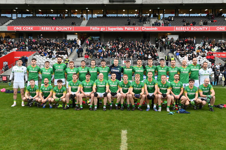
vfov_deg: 35.9
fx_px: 232
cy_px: 72
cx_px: 114
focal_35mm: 37
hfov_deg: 51.9
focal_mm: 35
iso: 4000
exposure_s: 1/320
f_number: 3.5
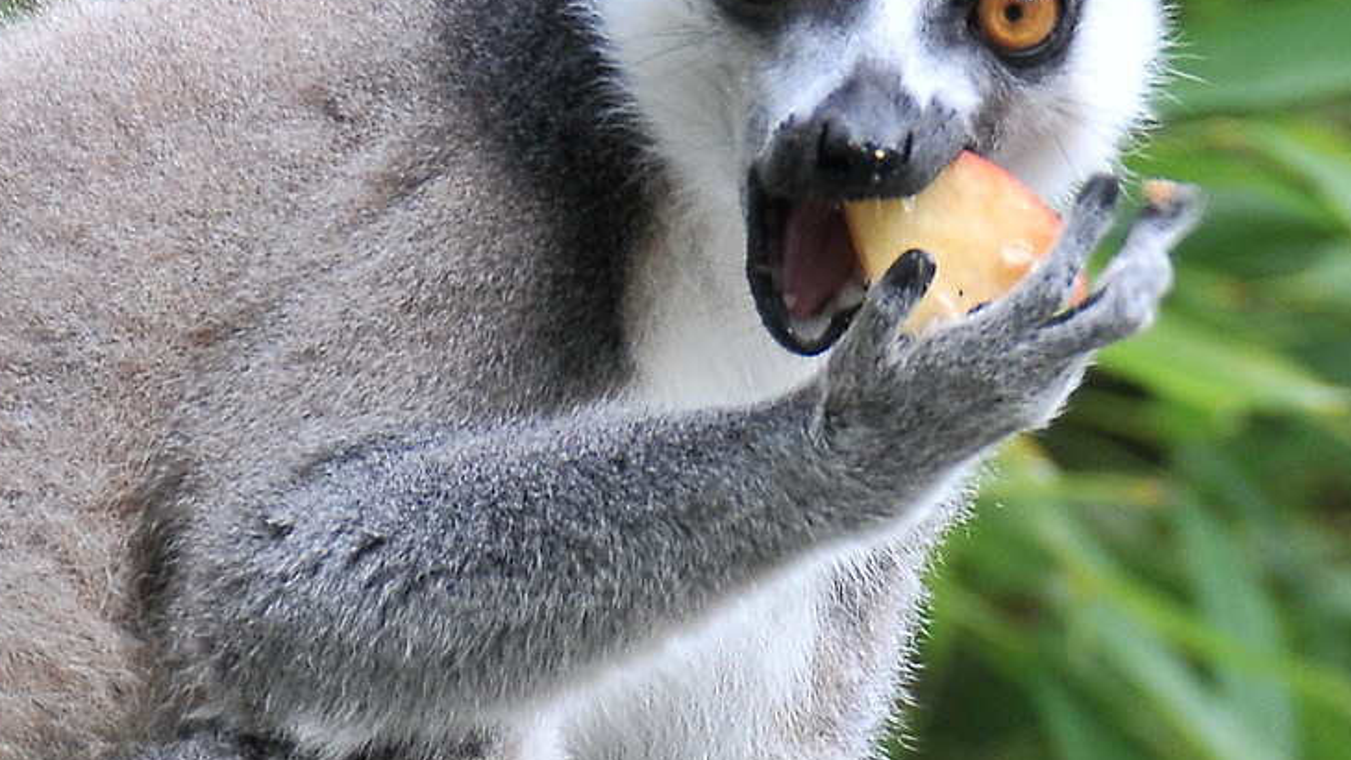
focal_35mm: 1547
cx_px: 1068
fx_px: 55431
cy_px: 795
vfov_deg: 0.8
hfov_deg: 1.4
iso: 400
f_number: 5.6
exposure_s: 1/80
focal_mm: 300
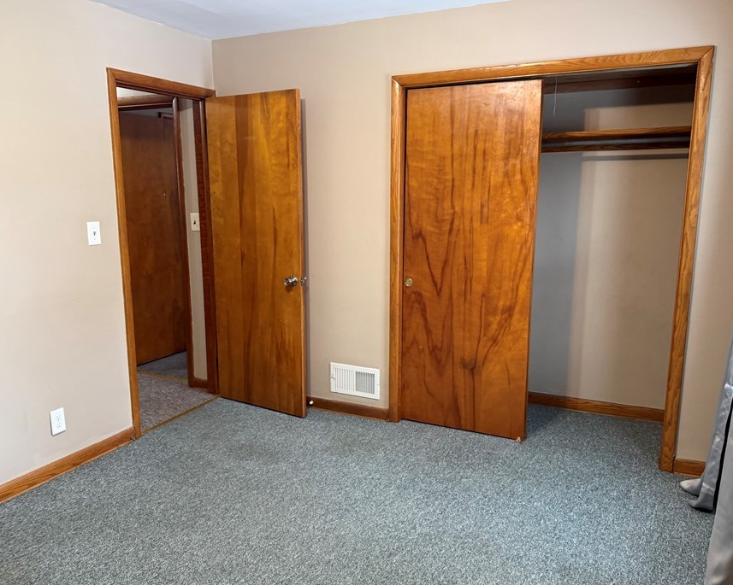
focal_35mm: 28
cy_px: 301
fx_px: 607
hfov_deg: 62.2
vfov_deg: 51.5
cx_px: 360
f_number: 1.78
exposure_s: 1/60
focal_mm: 6.76
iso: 250
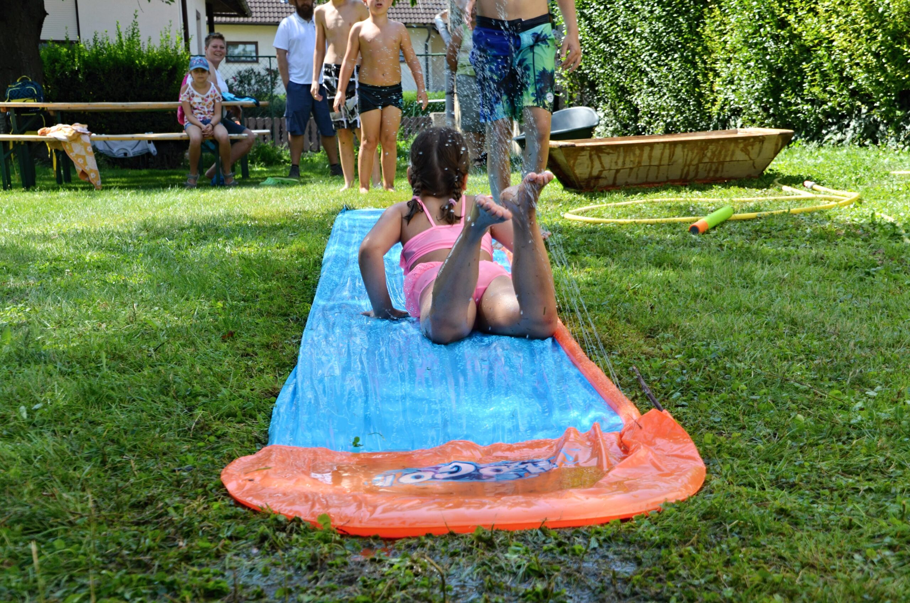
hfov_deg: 32.0
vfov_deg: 21.5
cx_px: 455
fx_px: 1589
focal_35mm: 63
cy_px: 302
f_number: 8
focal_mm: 42
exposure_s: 1/250
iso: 200
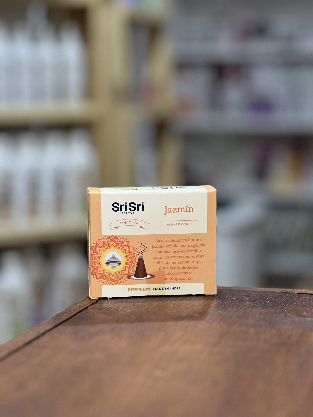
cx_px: 156
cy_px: 208
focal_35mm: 77
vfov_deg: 25.3
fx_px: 928
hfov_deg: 19.1
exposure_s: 1/40
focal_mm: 9
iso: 400
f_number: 2.8
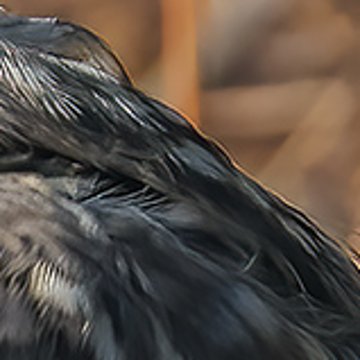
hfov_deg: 0.2
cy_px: 863
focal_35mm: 7301
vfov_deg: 0.2
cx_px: -308
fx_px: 85904
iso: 1000
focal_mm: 506
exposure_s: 1/1600
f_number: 9
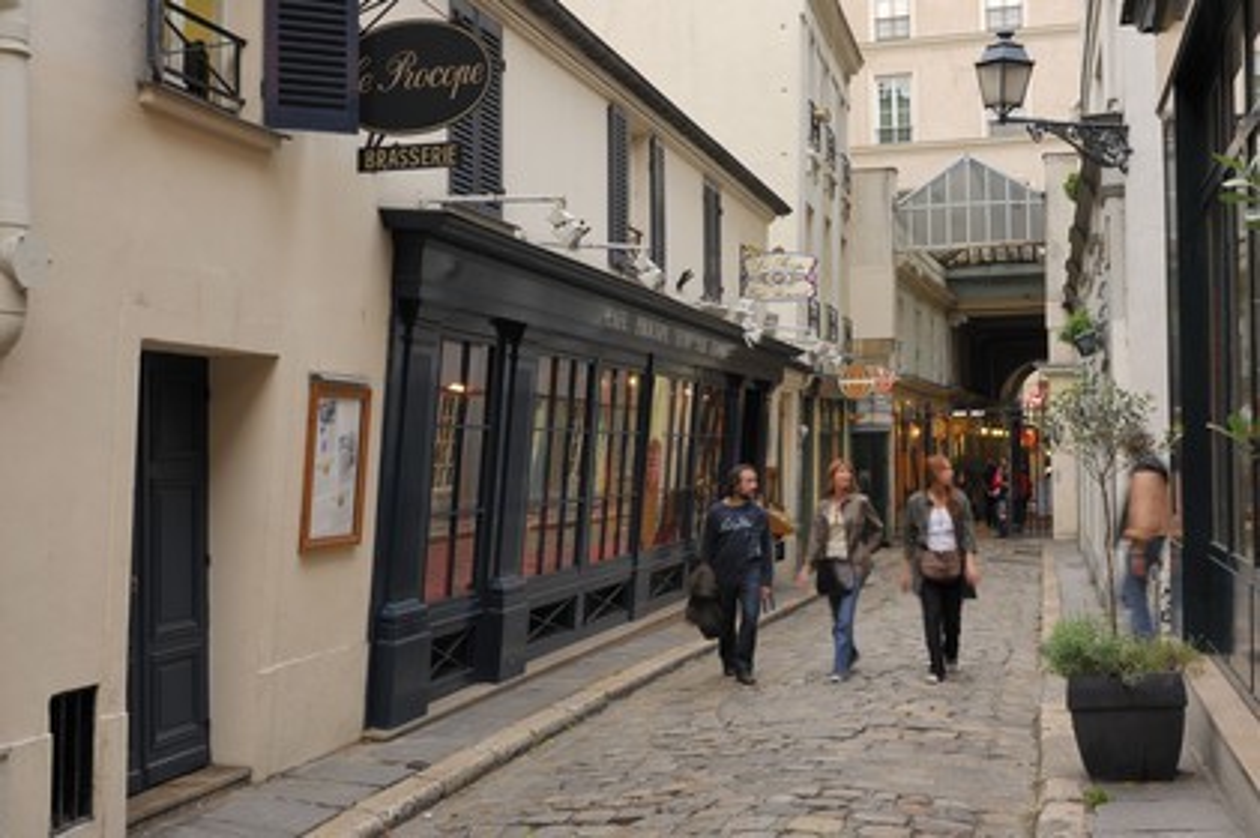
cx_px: 630
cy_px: 419
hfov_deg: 46.4
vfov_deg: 31.8
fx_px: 1469
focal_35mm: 42
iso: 100
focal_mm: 28
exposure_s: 1/8
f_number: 6.3
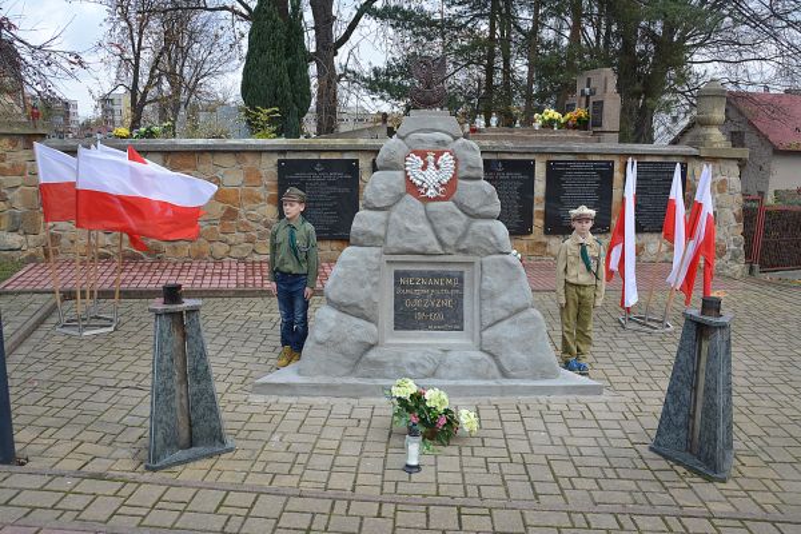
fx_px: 601
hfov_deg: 67.4
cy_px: 267
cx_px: 400
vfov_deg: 47.9
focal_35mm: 27
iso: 200
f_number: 6.3
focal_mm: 18
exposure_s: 1/160
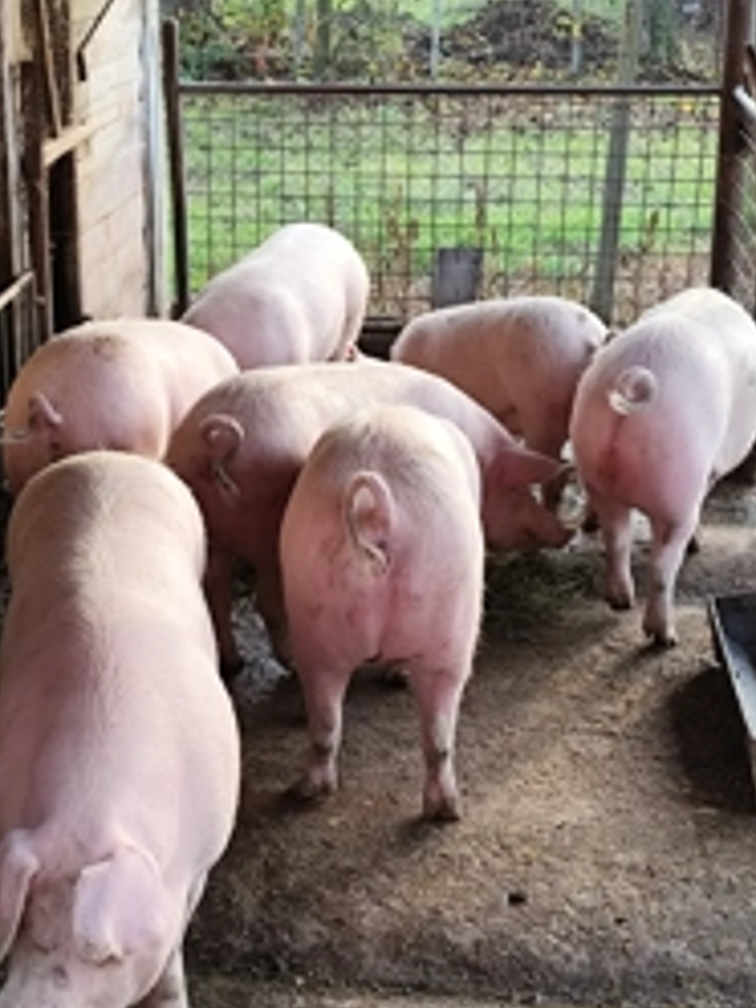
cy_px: 630
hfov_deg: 23.2
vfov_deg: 30.6
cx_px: 297
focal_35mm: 63
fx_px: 1835
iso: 80
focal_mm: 6.19
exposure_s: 1/100
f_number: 1.65
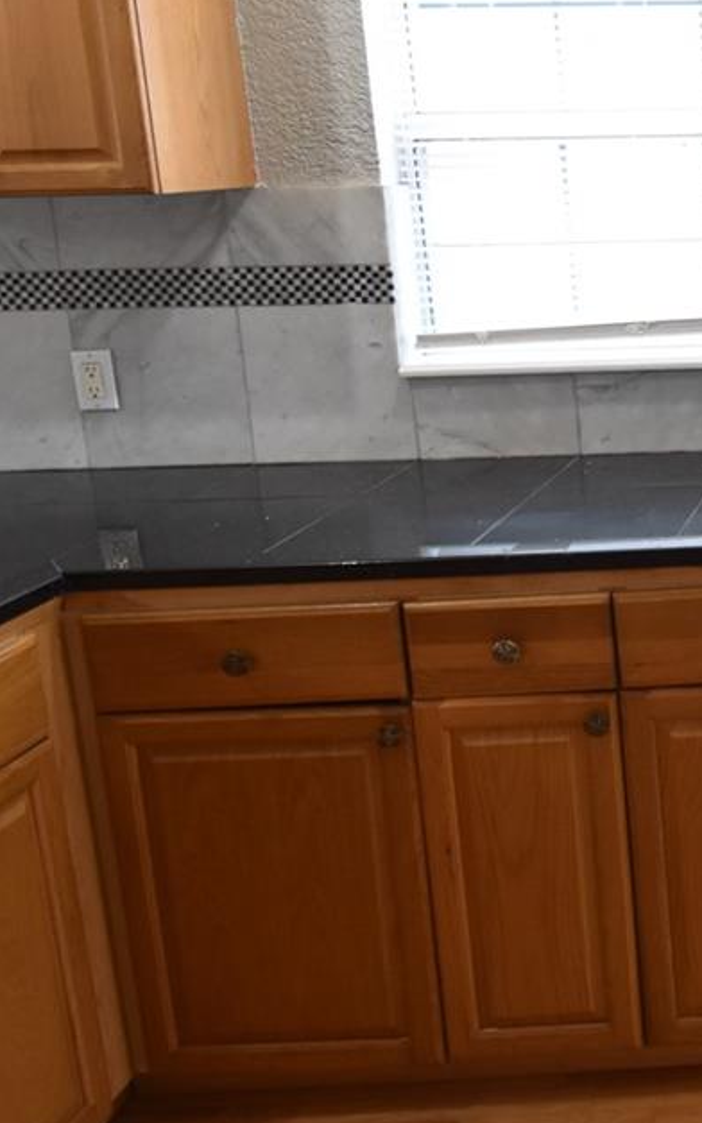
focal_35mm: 39
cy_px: 342
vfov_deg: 49.2
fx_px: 1194
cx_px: 1028
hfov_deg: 25.5
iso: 800
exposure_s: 1/45
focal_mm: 10
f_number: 4
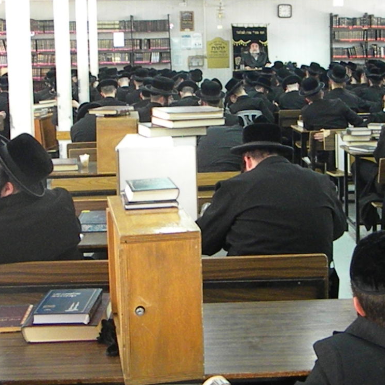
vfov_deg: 28.5
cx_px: 250
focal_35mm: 60
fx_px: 755
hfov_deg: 28.5
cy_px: 136
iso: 1050
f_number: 3.7
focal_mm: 6.4
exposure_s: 1/63
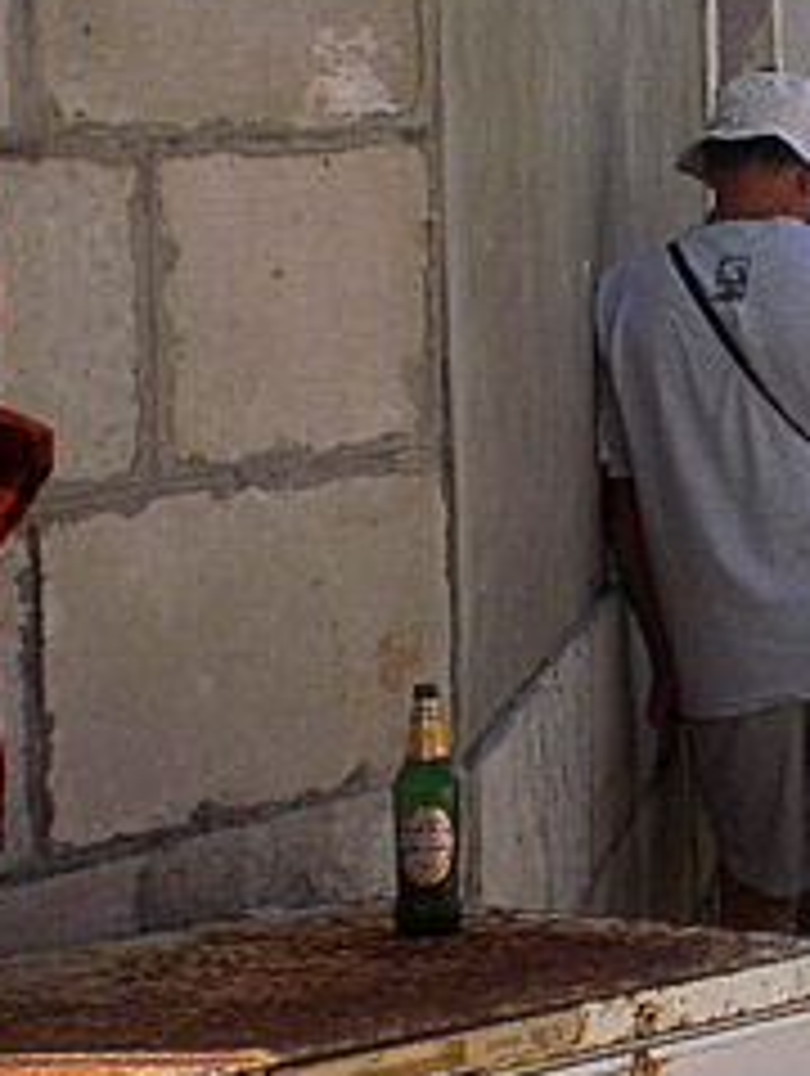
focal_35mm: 127
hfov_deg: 11.1
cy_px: 297
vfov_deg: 15.4
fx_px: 3952
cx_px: 1296
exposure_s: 1/640
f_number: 4.6
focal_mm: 6.3
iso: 100
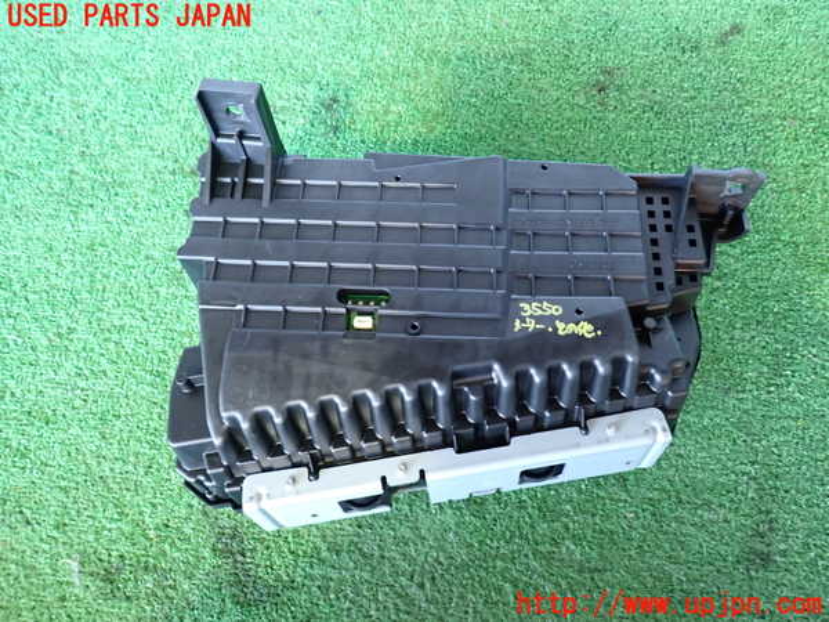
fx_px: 599
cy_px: 311
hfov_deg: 69.4
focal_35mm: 25
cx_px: 414
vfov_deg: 54.9
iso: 400
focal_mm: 4.5
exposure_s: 1/30
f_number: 2
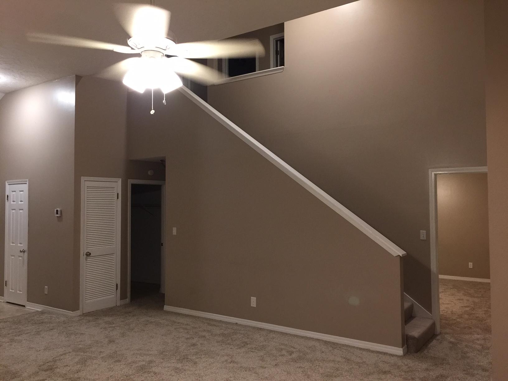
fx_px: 426
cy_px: 190
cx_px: 254
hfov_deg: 61.7
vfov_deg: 48.2
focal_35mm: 29
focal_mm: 4.15
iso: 80
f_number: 2.2
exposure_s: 1/15
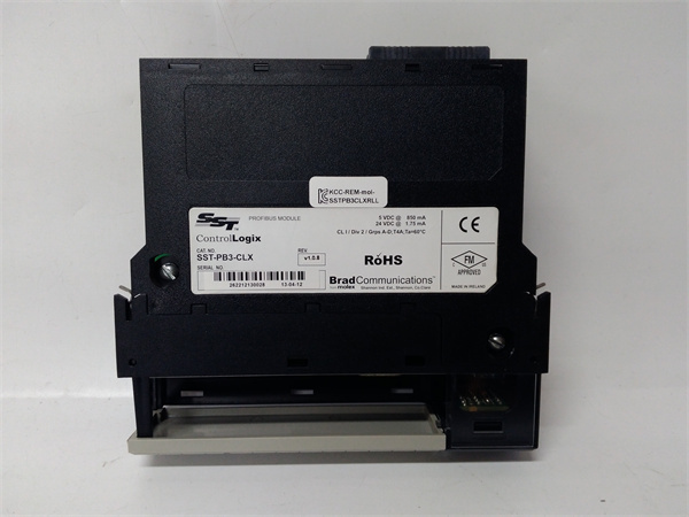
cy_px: 258
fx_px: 537
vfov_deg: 51.4
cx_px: 344
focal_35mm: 27
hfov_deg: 65.3
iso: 224
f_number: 2
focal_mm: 3.79
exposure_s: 1/33
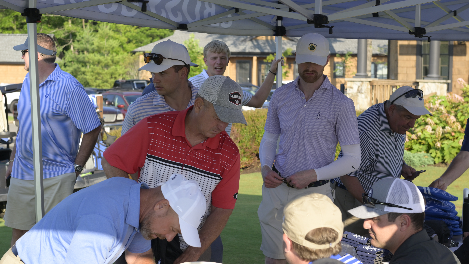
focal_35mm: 80
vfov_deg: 15.1
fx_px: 995
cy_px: 126
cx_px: 207
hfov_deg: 26.5
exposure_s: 1/320
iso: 200
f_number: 5.6
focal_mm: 56
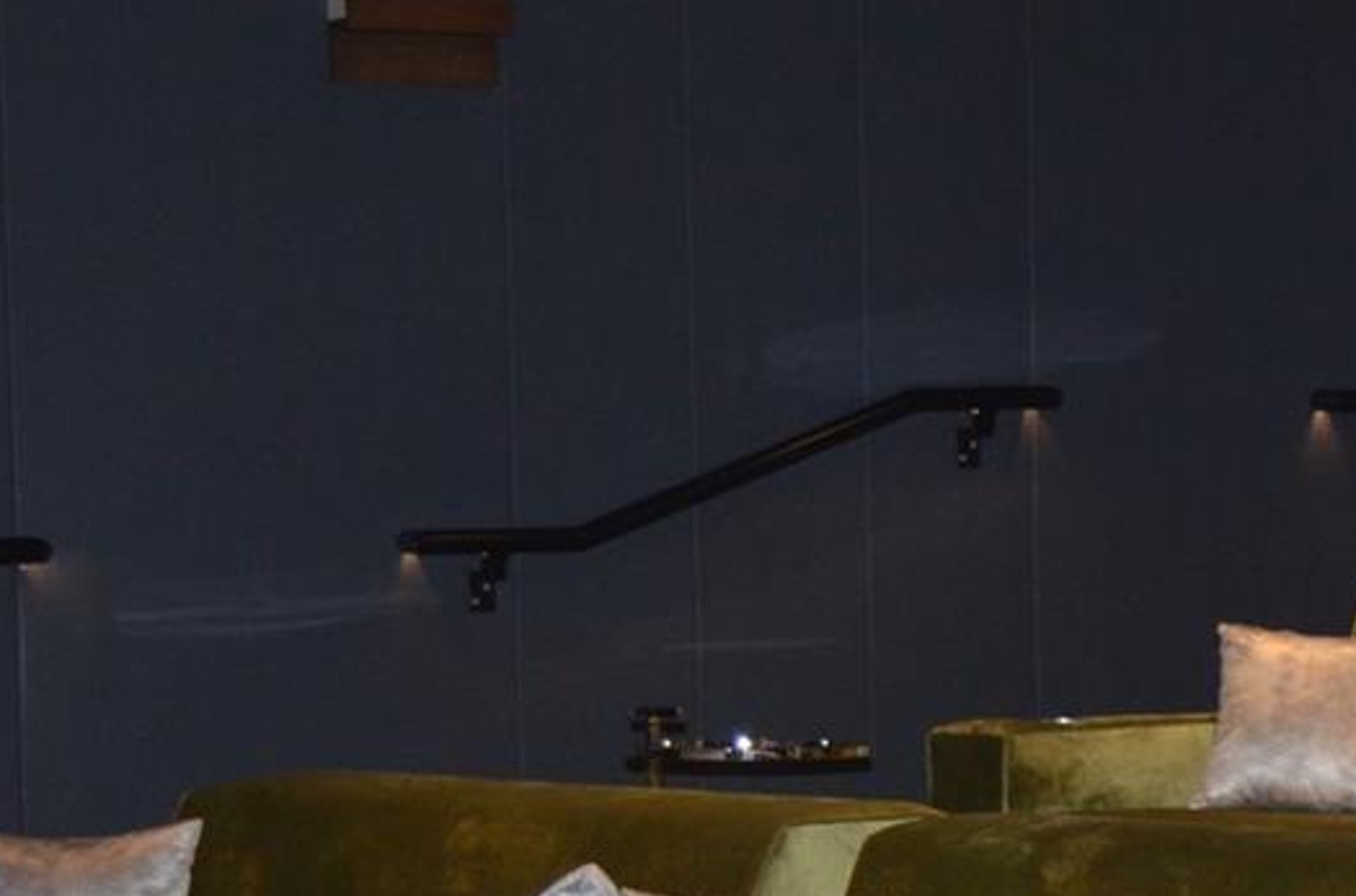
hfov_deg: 15.1
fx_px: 4808
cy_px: 952
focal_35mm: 128
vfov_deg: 10.5
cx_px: 1888
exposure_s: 1/60
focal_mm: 28
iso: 800
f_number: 4.5
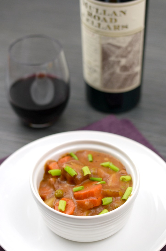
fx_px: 521
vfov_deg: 27.0
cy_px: 126
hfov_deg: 18.1
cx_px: 83
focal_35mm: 75
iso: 400
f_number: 2.8
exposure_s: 1/50
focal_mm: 50
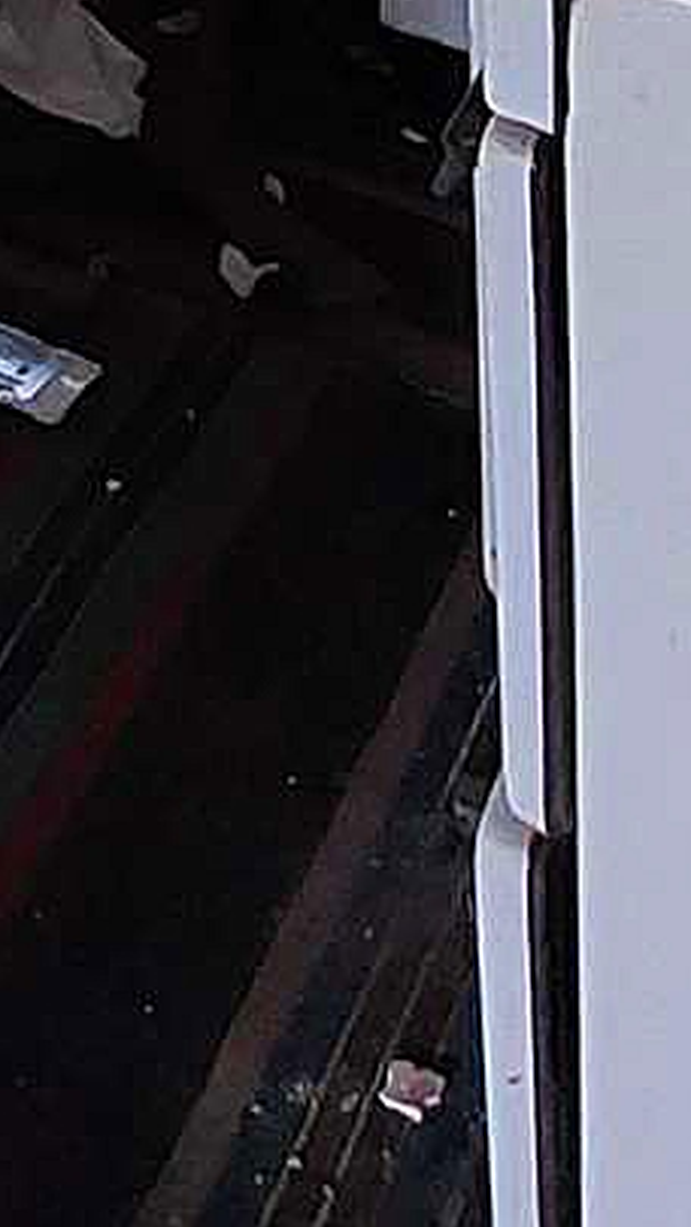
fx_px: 2279
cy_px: -1069
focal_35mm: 70
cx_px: -455
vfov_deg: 20.1
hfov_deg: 15.4
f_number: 2.2
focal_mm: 1.74
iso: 640
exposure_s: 1/25
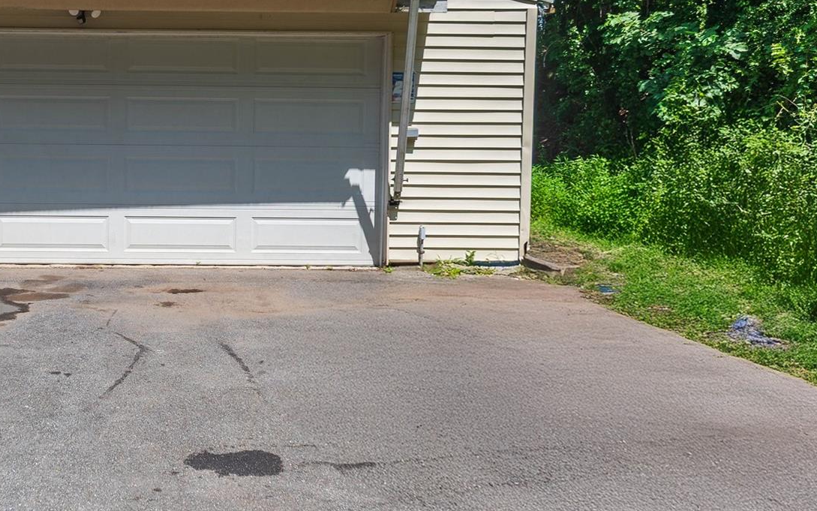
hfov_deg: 40.8
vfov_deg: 27.7
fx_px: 1024
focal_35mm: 46
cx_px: 112
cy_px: 147
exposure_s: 1/320
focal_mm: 16
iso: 100
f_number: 7.1
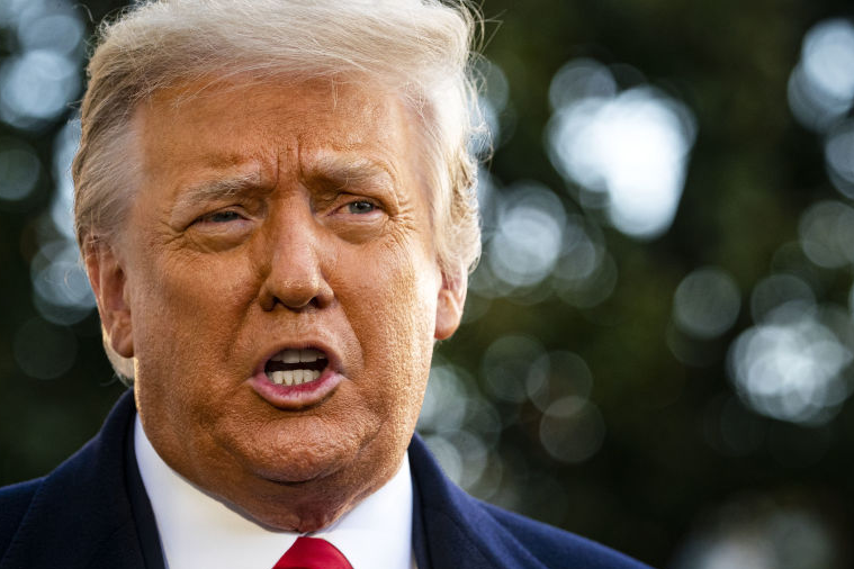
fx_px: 6404
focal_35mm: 270
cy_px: 339
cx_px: 361
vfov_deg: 5.1
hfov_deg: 7.6
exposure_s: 1/800
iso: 2000
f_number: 5.6
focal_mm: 200
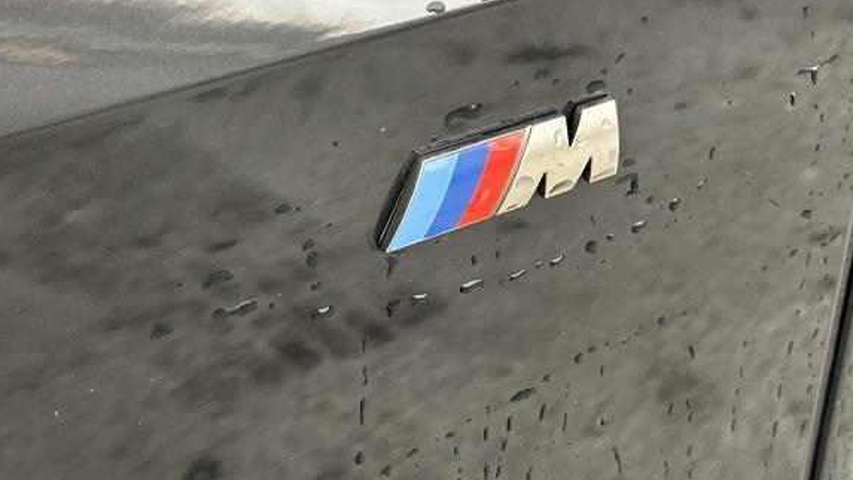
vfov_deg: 16.5
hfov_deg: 28.9
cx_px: 508
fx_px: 1651
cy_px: 192
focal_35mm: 73
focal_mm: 6.86
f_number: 1.78
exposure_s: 1/141
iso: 50
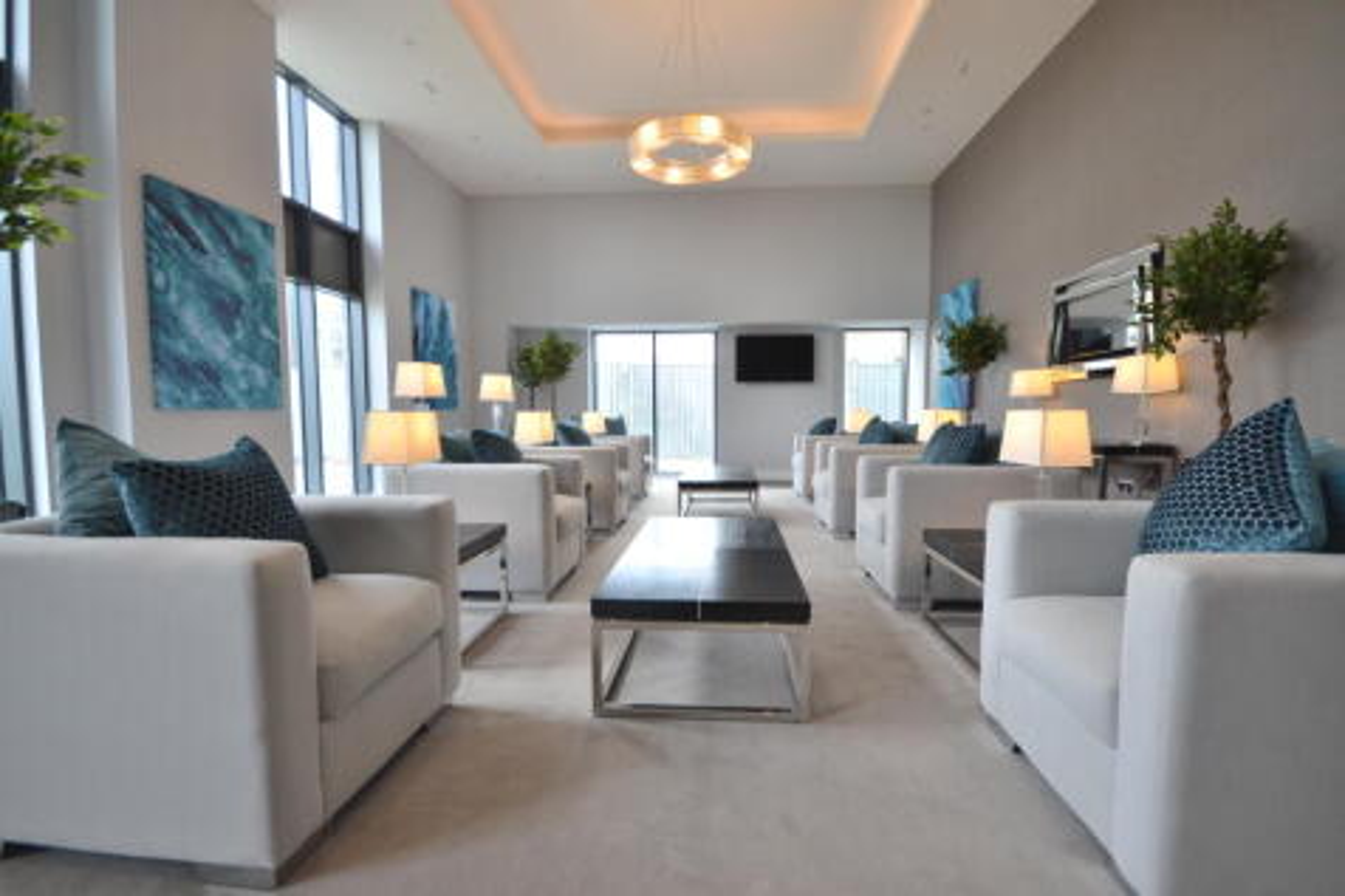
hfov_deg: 100.4
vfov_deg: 77.3
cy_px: 448
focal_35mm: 15
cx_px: 672
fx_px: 560
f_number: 4.5
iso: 400
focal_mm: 10
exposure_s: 1/80
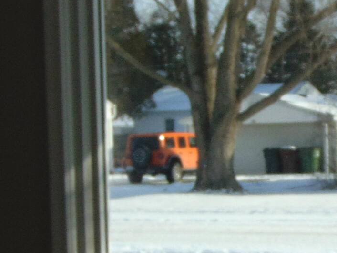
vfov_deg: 10.5
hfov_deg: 13.9
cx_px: 334
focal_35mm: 140
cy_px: 243
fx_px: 1363
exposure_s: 1/640
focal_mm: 5.8
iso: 80
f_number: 3.2
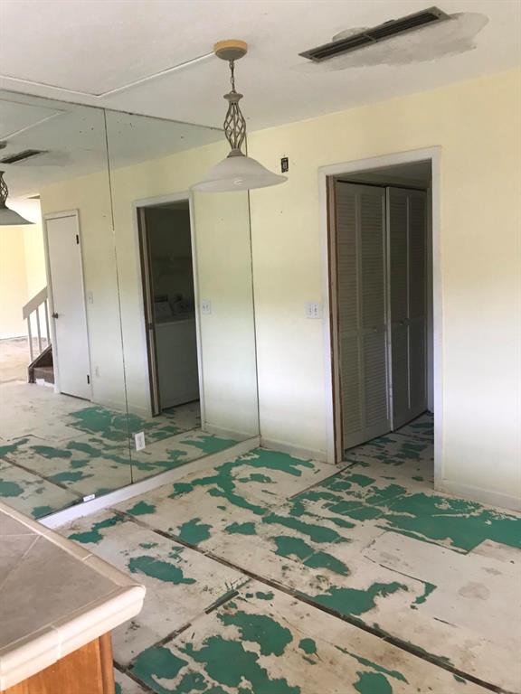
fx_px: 562
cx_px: 260
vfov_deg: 63.4
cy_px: 347
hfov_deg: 49.7
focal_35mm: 28
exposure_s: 1/30
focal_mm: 3.99
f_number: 1.8
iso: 40
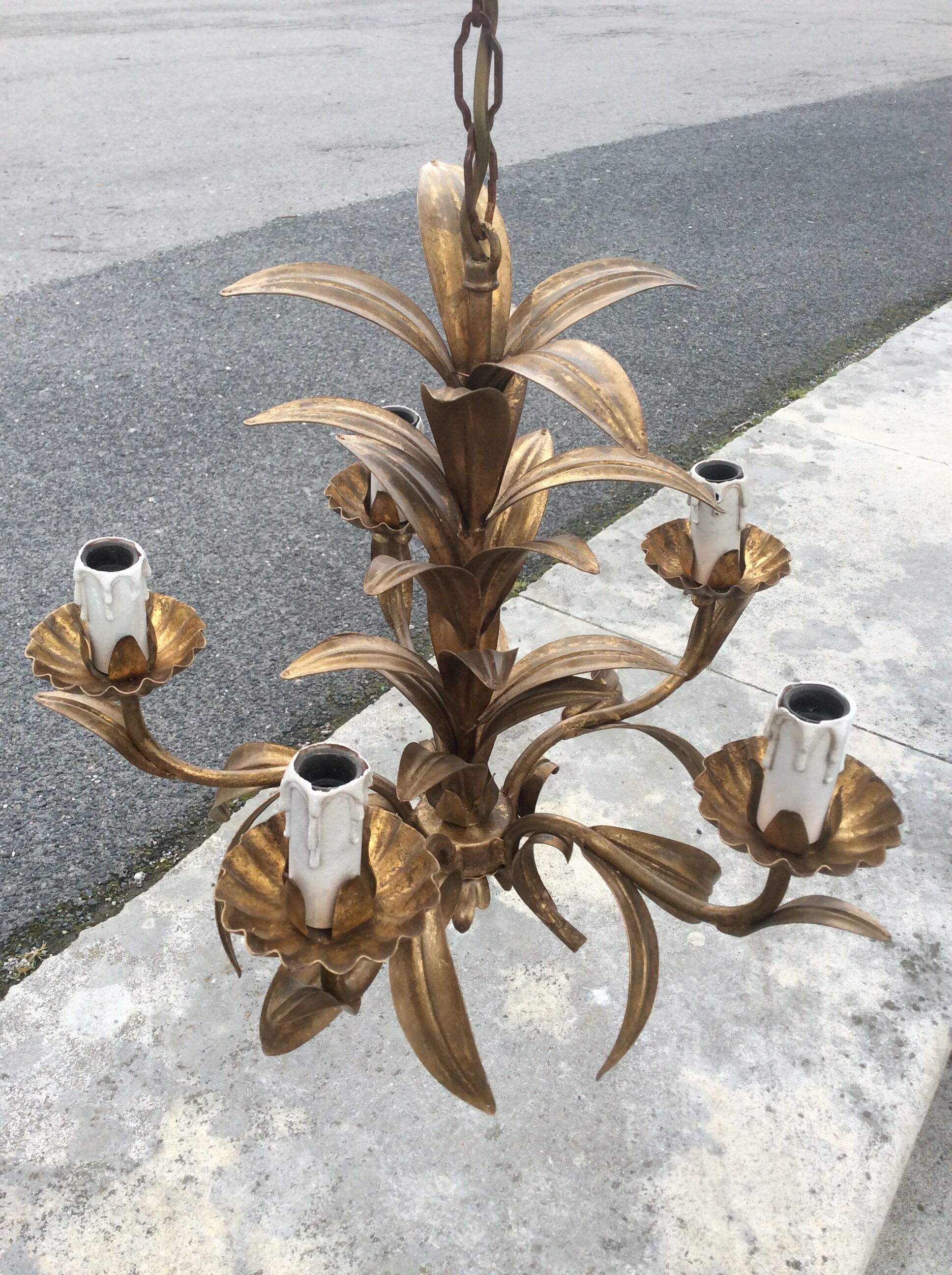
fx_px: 1177
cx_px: 476
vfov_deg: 56.9
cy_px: 638
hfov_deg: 44.1
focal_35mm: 32
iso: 32
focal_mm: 3.3
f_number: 2.4
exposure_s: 1/502
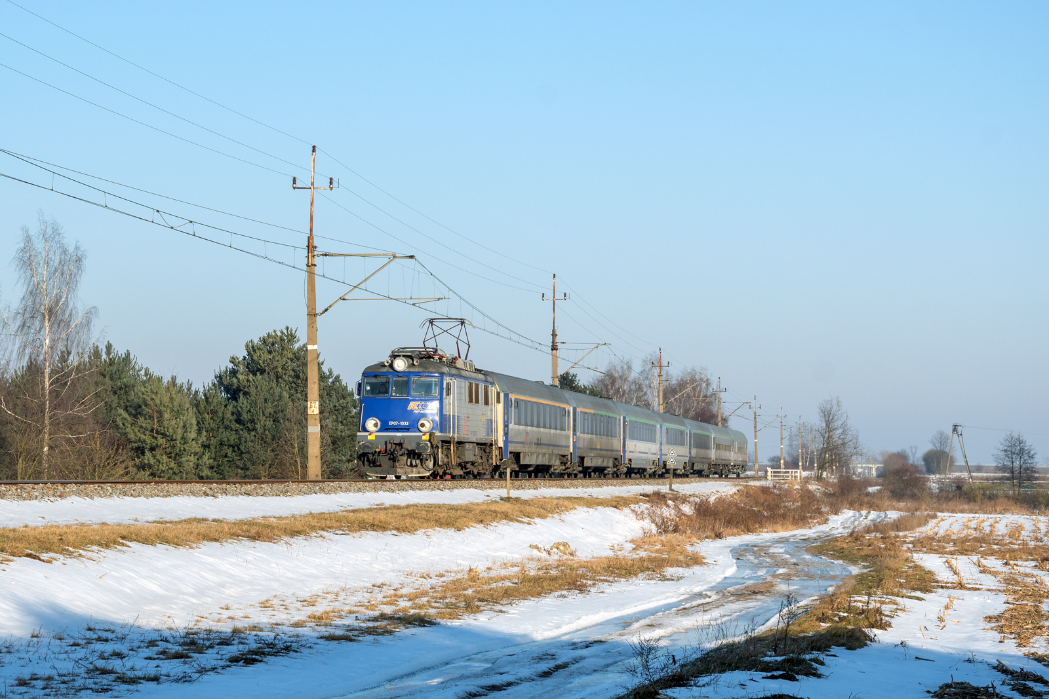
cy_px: 350
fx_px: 2273
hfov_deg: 26.0
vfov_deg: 17.5
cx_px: 524
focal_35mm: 78
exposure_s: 1/800
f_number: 9
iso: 125
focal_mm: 52
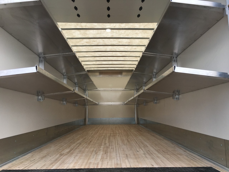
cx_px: 114
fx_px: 192
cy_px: 86
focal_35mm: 29
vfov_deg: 48.2
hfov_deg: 61.7
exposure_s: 1/373
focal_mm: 4.15
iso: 25
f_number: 2.2
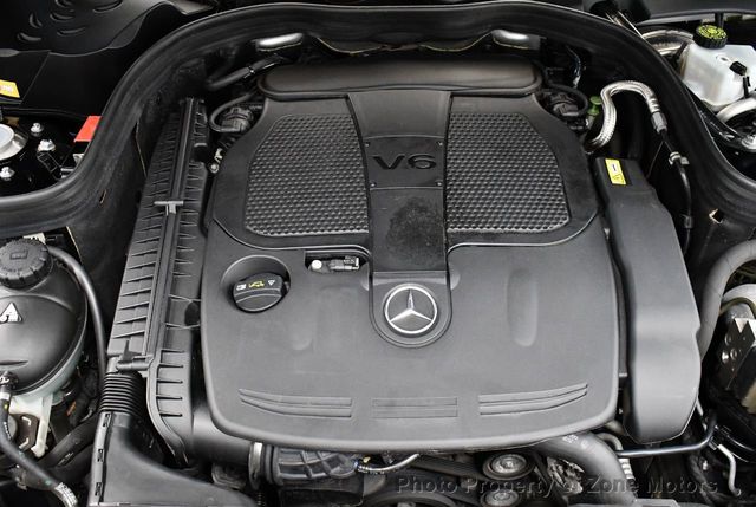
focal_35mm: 36
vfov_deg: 37.0
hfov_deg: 53.1
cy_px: 254
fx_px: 757
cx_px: 378
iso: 3200
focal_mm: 18
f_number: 3.5
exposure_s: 1/80
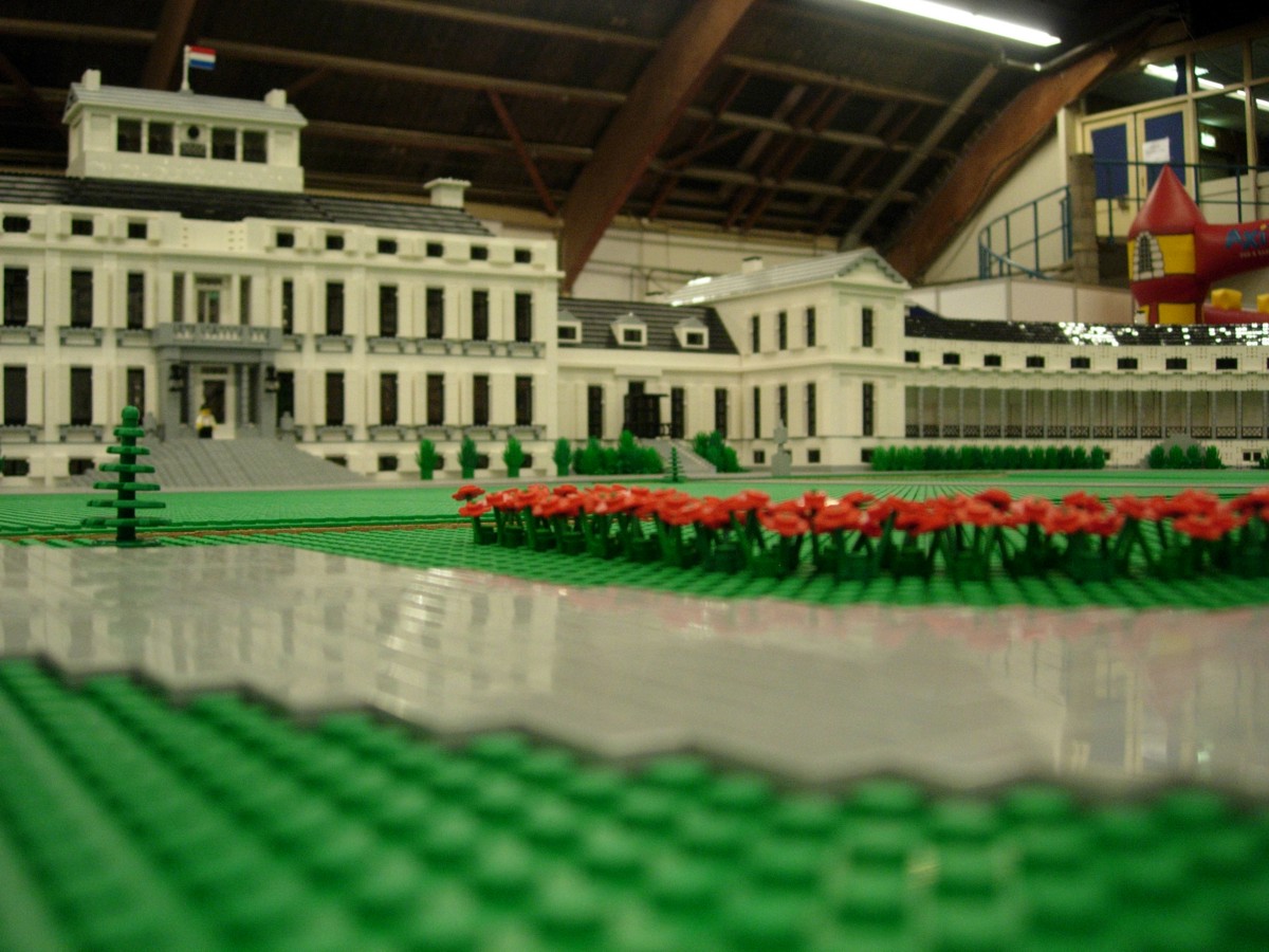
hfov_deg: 49.0
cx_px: 634
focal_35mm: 38
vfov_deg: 37.7
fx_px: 1393
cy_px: 476
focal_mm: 7.8
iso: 200
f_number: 2.8
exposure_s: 1/17.9
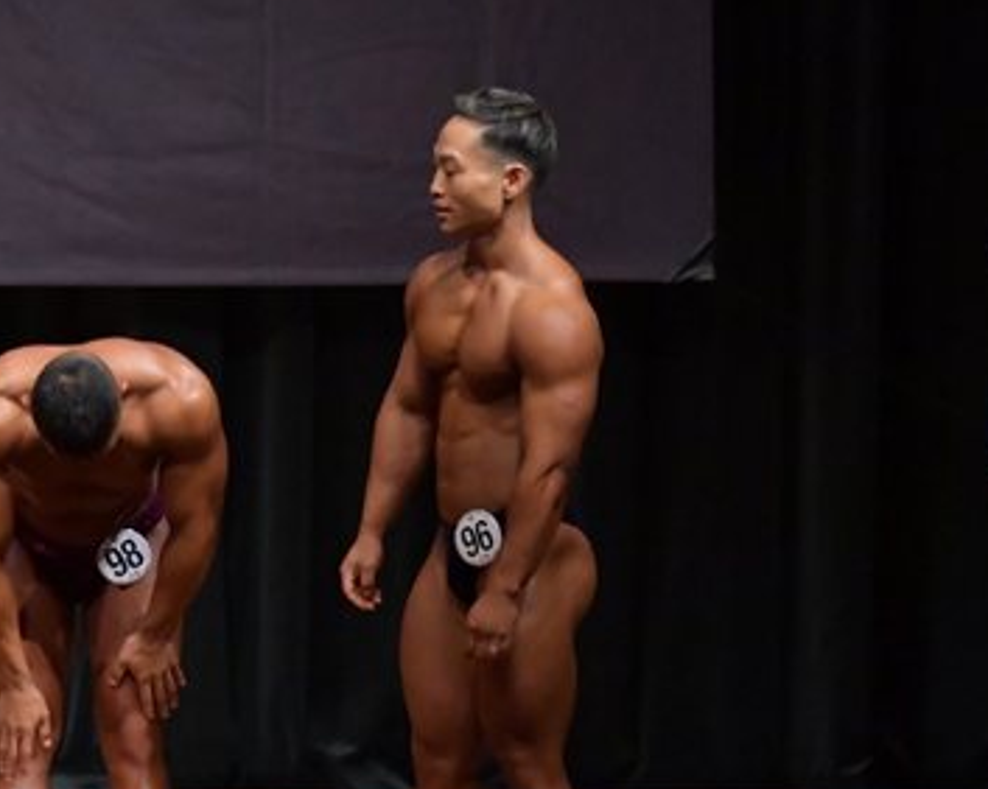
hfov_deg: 4.6
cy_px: 425
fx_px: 12158
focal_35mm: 416
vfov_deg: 3.7
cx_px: -80
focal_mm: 135
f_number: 5.6
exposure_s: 1/400
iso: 6400
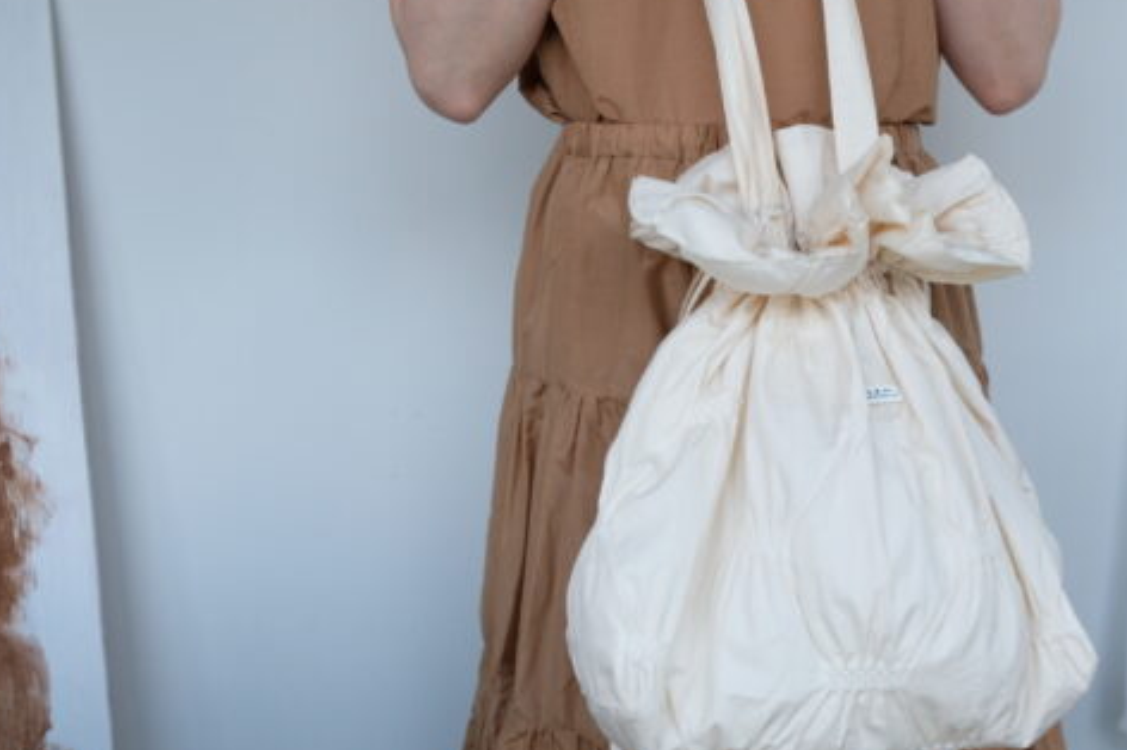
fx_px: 1345
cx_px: 805
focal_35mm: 43
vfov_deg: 31.0
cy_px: 462
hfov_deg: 44.4
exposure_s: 1/100
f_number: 3.6
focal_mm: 19.6
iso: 800
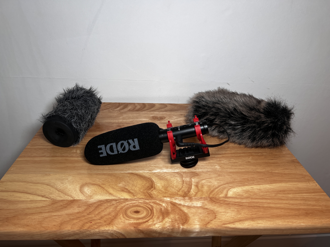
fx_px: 248
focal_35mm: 26
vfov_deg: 53.1
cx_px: 165
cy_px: 124
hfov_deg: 67.3
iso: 50
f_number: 1.5
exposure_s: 1/100
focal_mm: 5.7
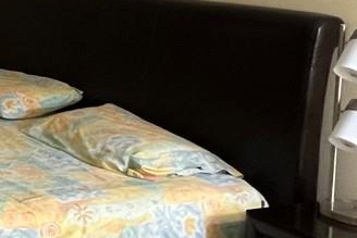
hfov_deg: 21.6
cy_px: -5
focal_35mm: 66
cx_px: -261
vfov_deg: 19.9
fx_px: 655
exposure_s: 1/60
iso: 320
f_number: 1.8
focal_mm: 1.57
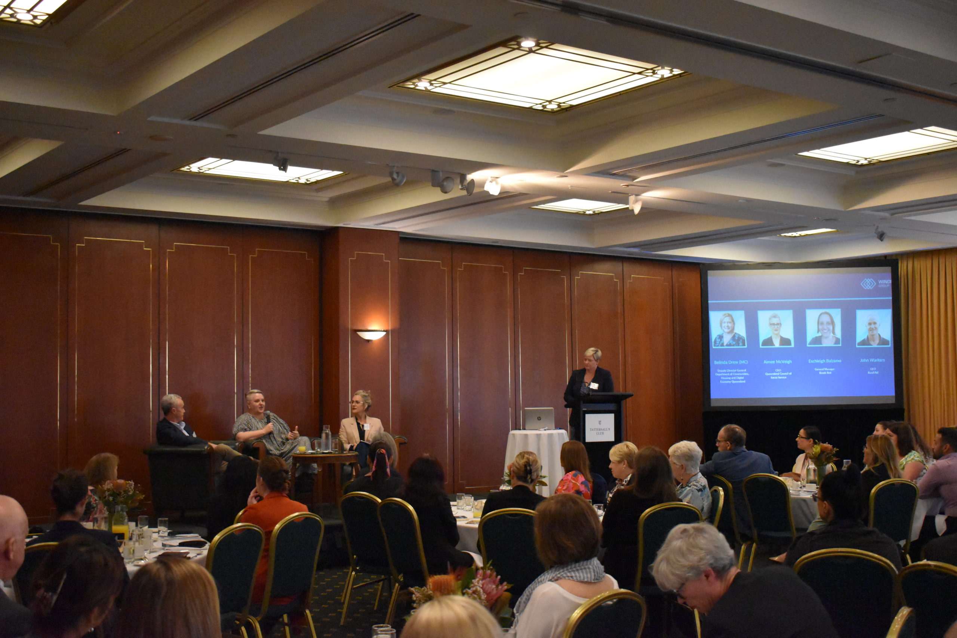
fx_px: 1156
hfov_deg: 45.0
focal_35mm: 44
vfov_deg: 30.9
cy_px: 319
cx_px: 478
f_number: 4.2
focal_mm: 29
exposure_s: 1/125
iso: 7200
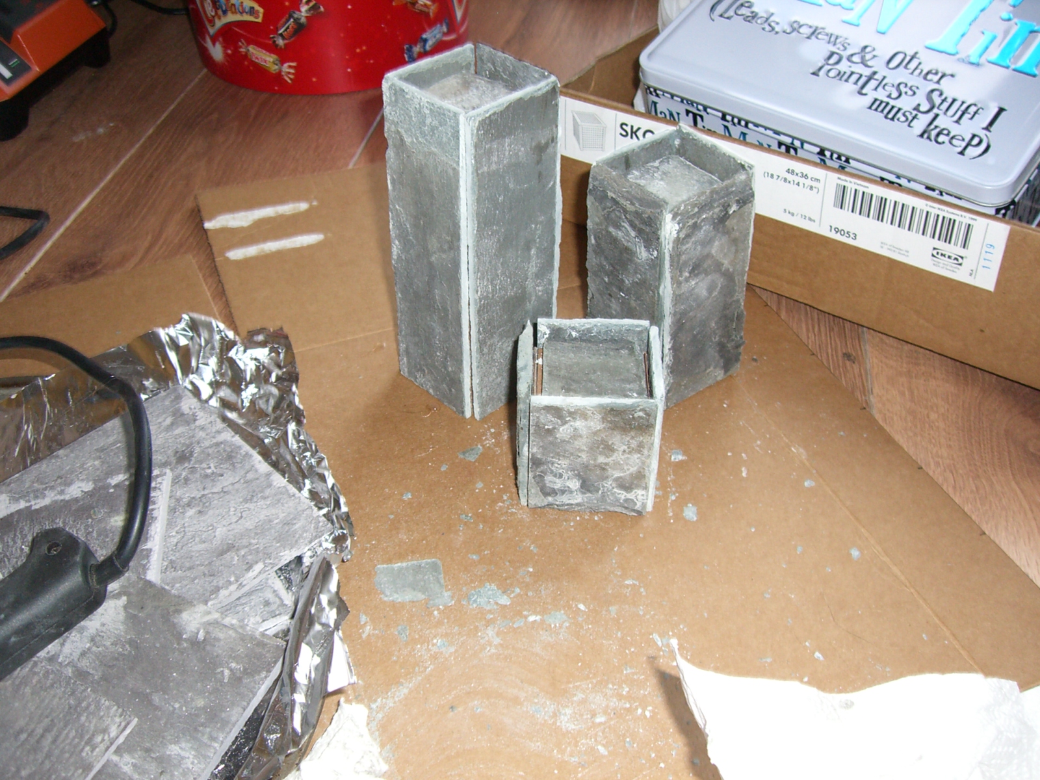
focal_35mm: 38
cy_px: 390
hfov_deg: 49.0
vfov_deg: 37.7
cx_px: 520
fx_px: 1142
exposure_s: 1/60
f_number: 2.7
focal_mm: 6.2
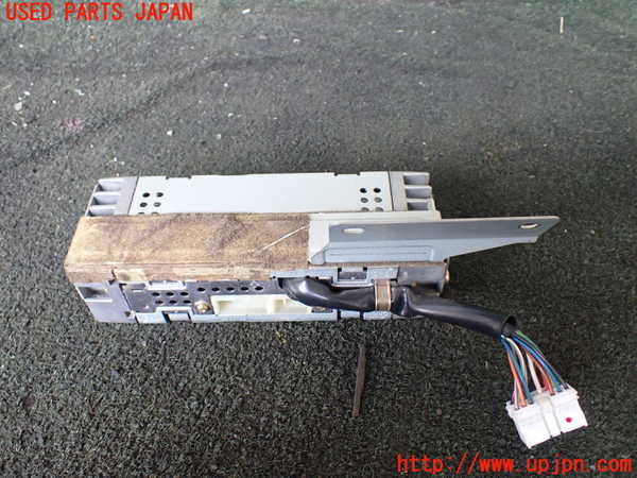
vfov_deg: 46.8
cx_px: 318
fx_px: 552
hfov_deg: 60.0
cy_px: 239
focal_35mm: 30
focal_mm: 5.4
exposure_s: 1/125
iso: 640
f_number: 2.3
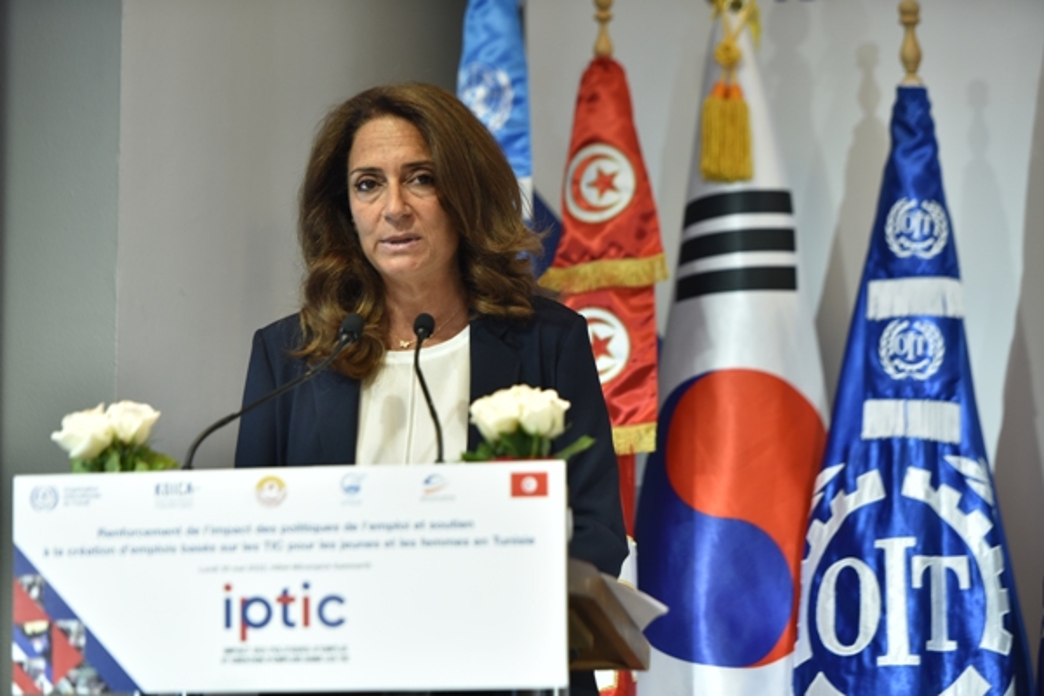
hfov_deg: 14.2
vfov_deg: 9.5
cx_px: 522
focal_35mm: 145
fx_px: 4205
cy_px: 348
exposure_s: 1/100
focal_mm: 145
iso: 320
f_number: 2.8
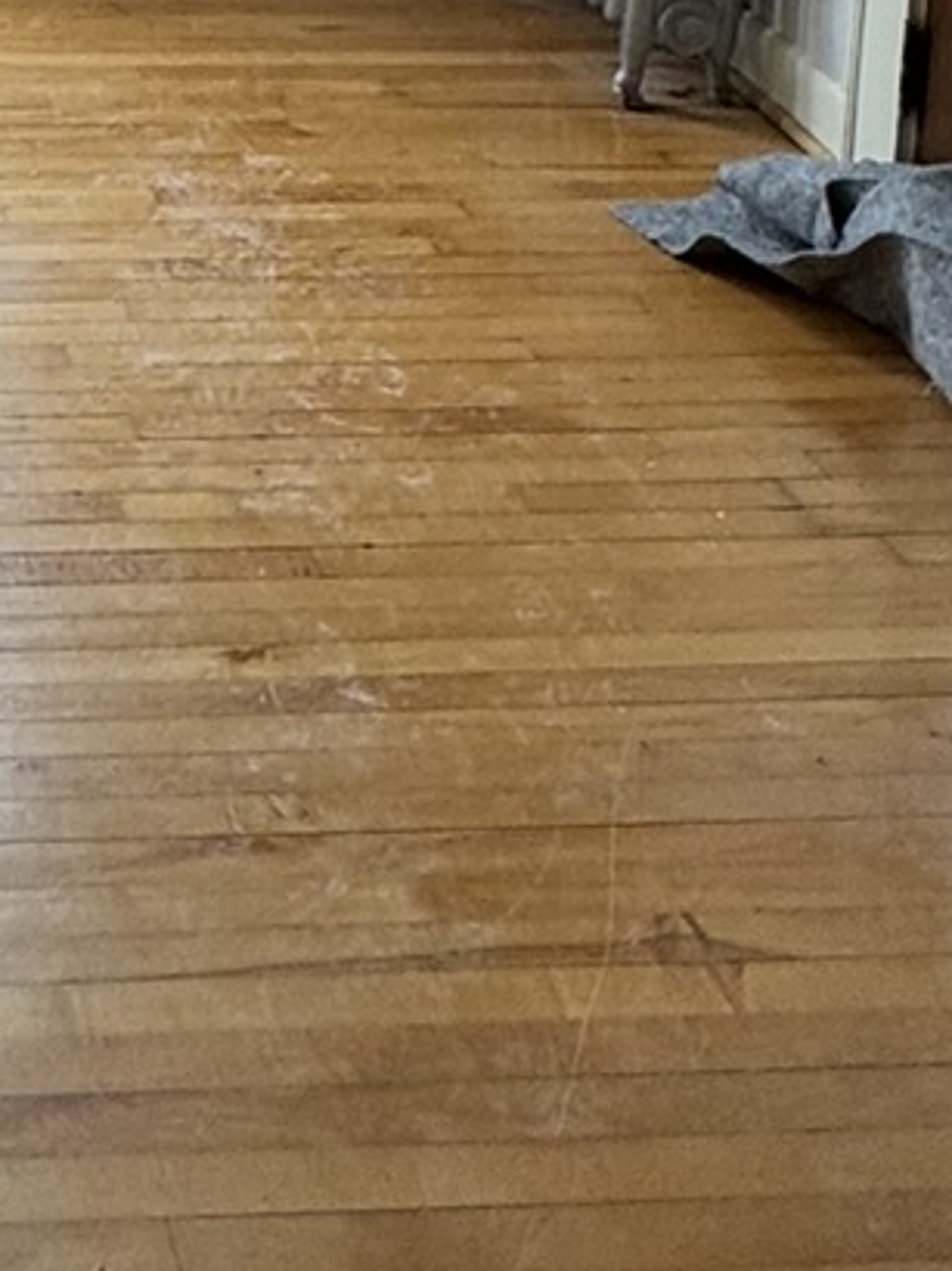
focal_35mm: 70
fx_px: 2570
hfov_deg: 19.4
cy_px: -415
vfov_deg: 24.1
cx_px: -285
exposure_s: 1/99
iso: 80
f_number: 2.2
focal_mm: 2.22
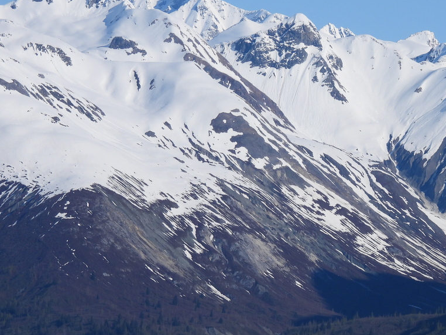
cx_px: 309
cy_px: 200
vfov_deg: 4.4
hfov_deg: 5.9
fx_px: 4328
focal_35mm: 336
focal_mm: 35.7
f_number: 4.5
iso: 100
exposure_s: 1/1600
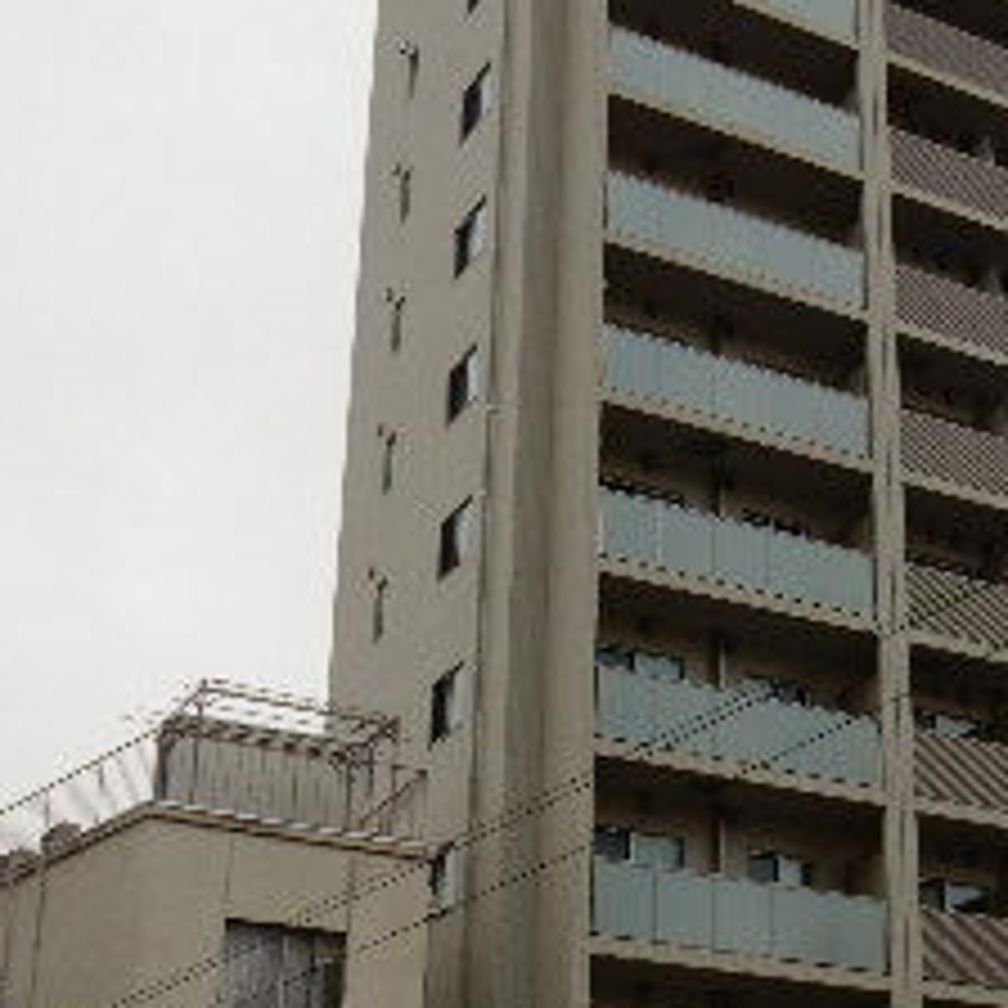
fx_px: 2076
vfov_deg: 27.2
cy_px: 639
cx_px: 810
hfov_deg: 26.8
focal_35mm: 63
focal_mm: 4.5
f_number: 3.7
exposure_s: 1/400
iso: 125
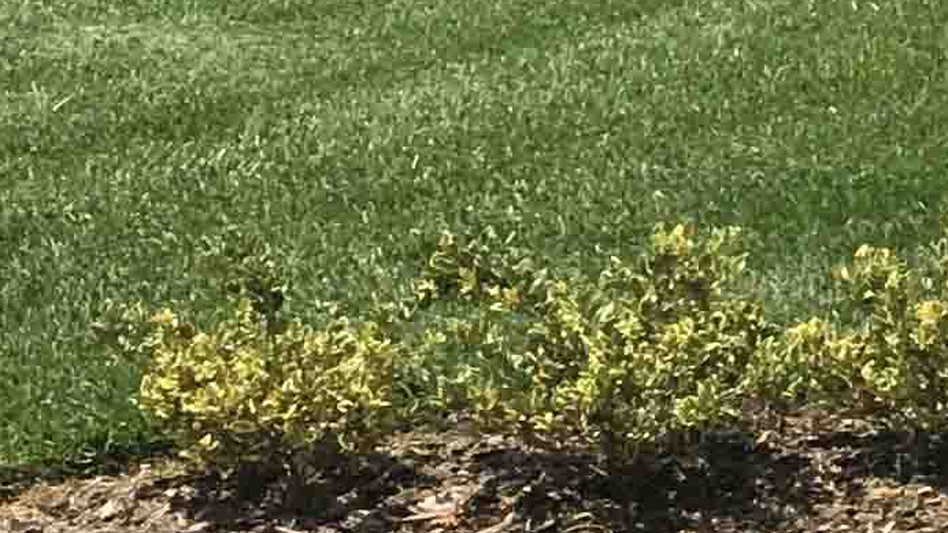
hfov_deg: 10.3
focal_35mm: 184
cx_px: 2211
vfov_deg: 6.4
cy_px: -632
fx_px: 4625
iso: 25
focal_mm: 4.15
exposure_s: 1/1603
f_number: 2.2
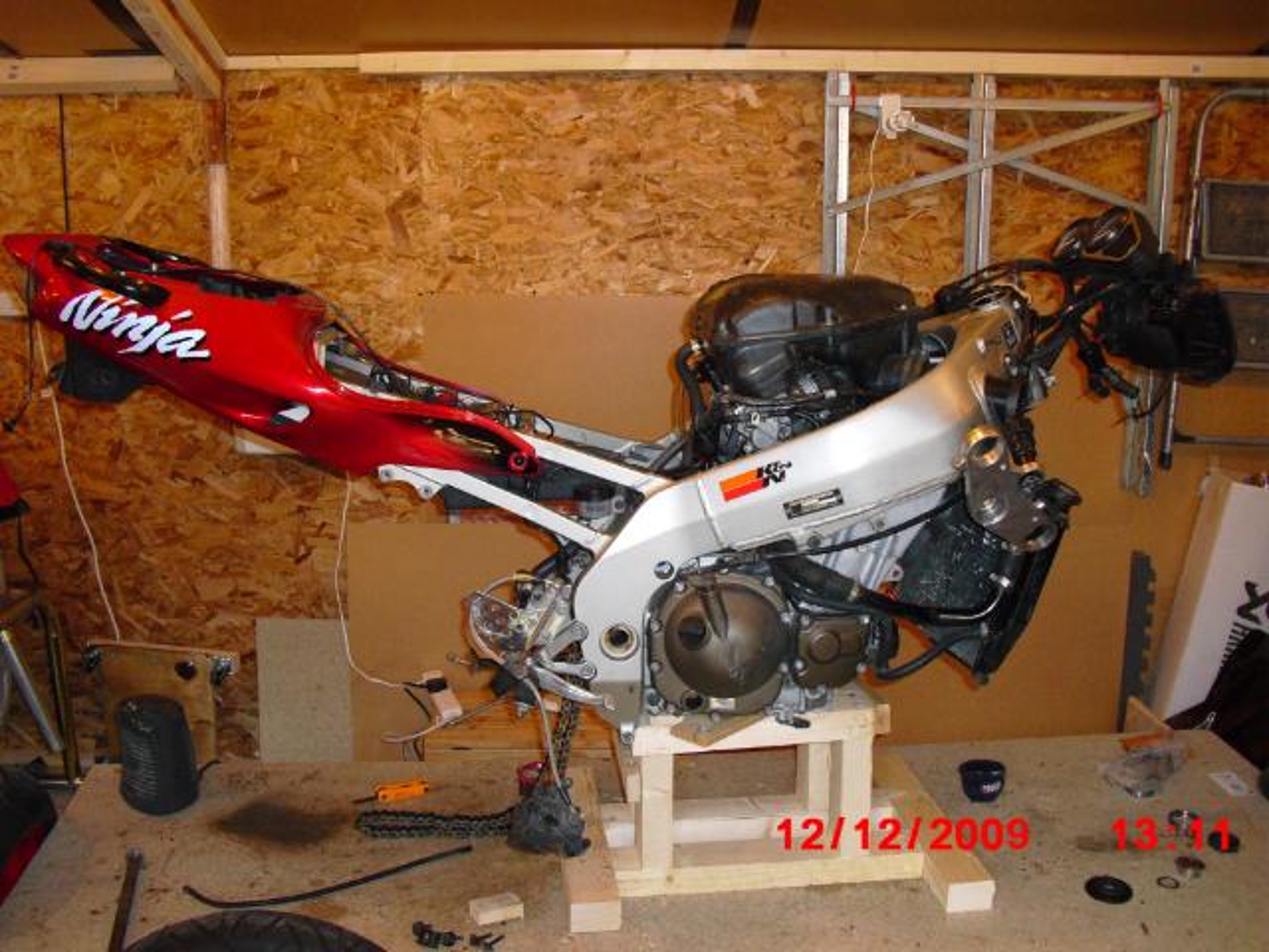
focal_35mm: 36
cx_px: 634
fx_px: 1320
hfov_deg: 51.4
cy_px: 476
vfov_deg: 39.7
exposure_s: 1/60
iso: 400
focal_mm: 6.3
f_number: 3.1
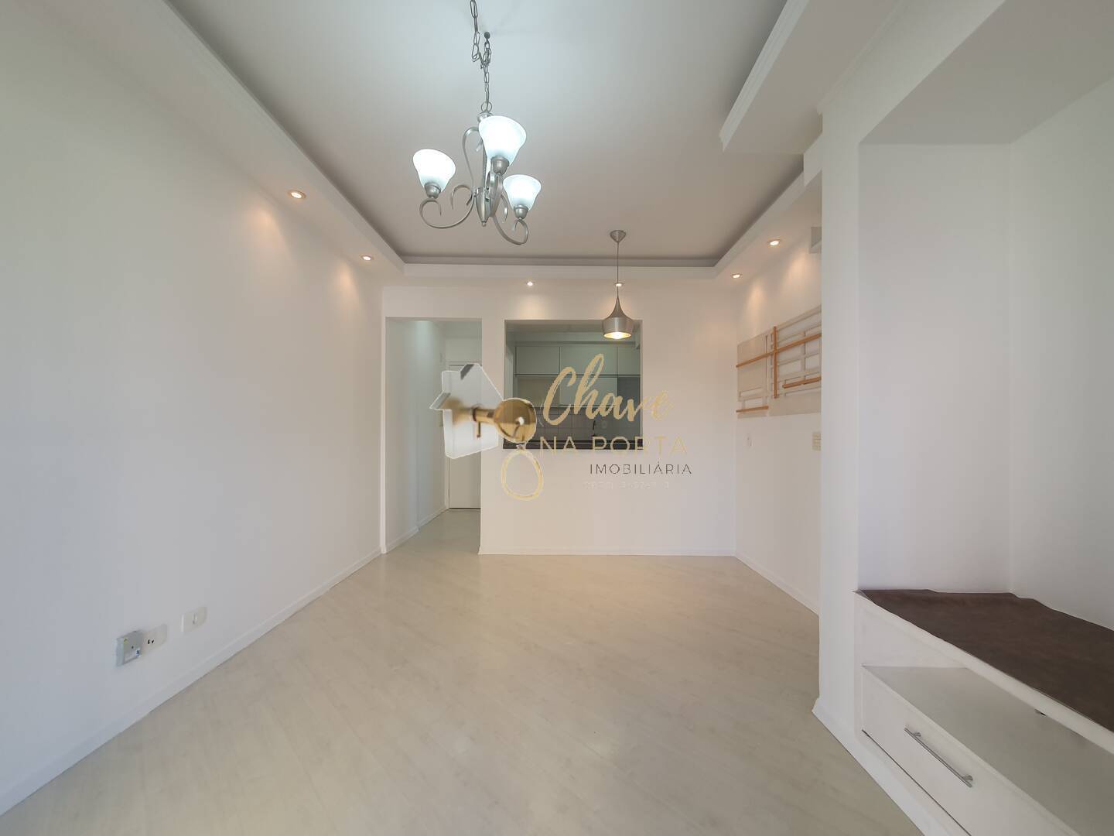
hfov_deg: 106.2
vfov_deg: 89.9
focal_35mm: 13
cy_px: 418
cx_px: 557
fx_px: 418
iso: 50
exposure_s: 1/60
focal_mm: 1.8
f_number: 2.2
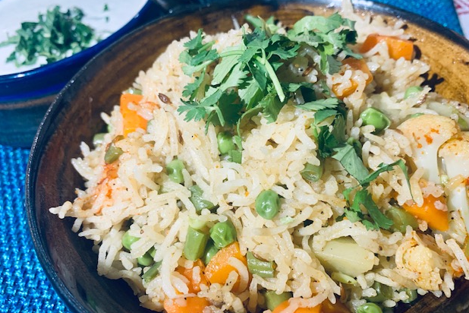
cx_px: 241
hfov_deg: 65.5
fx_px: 365
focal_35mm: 28
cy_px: 162
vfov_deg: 46.4
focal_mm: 4.25
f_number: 1.8
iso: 200
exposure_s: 1/50
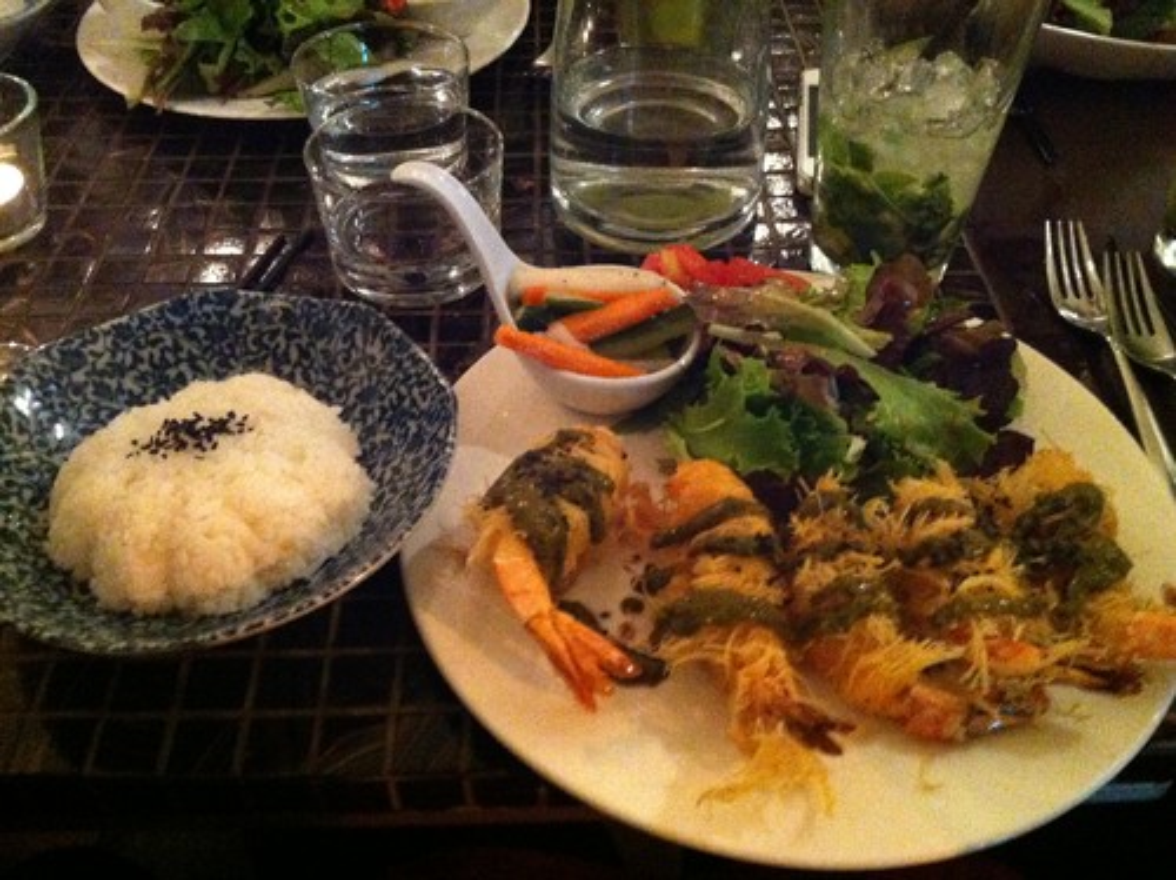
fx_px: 1188
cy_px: 440
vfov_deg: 40.6
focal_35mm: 35
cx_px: 588
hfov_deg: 52.7
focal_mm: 3.85
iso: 1000
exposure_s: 1/15
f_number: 2.8
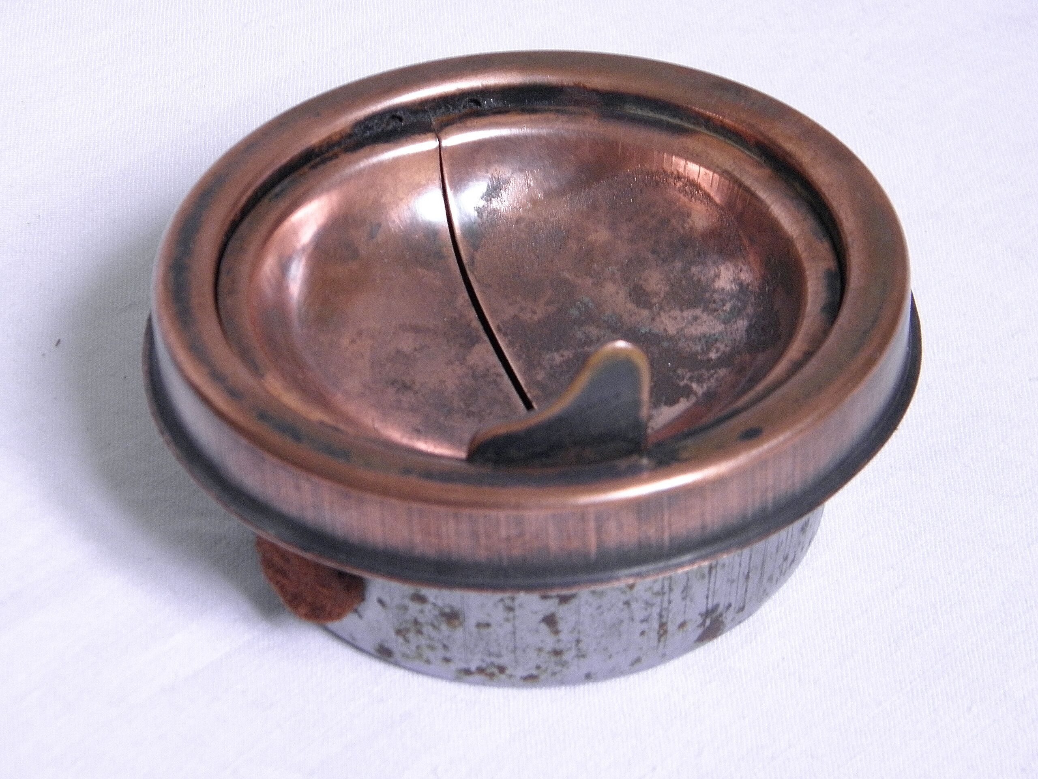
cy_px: 390
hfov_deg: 18.5
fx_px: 3179
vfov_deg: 14.0
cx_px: 519
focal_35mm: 106
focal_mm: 19
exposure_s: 1/8
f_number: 4.7
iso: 200
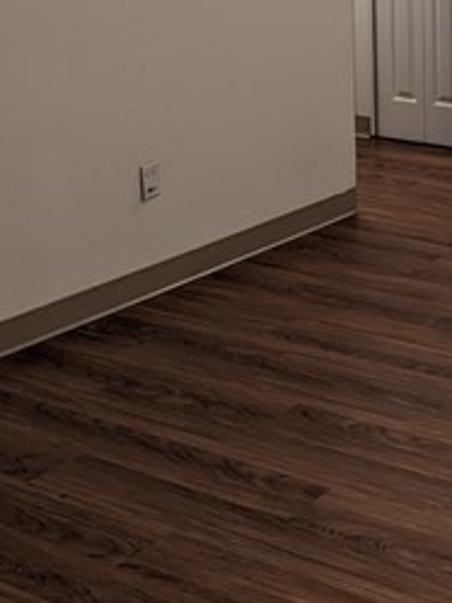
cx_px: 670
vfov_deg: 24.3
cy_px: -85
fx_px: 1287
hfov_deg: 17.9
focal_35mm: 74
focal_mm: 6.81
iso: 275
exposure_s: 1/120
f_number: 1.85
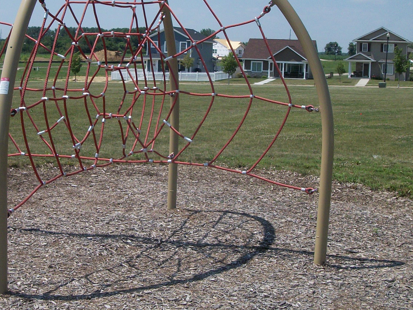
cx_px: 150
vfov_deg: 21.9
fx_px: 799
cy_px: 111
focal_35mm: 67
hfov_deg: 28.8
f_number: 8.8
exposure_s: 1/320
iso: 80
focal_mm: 5.7
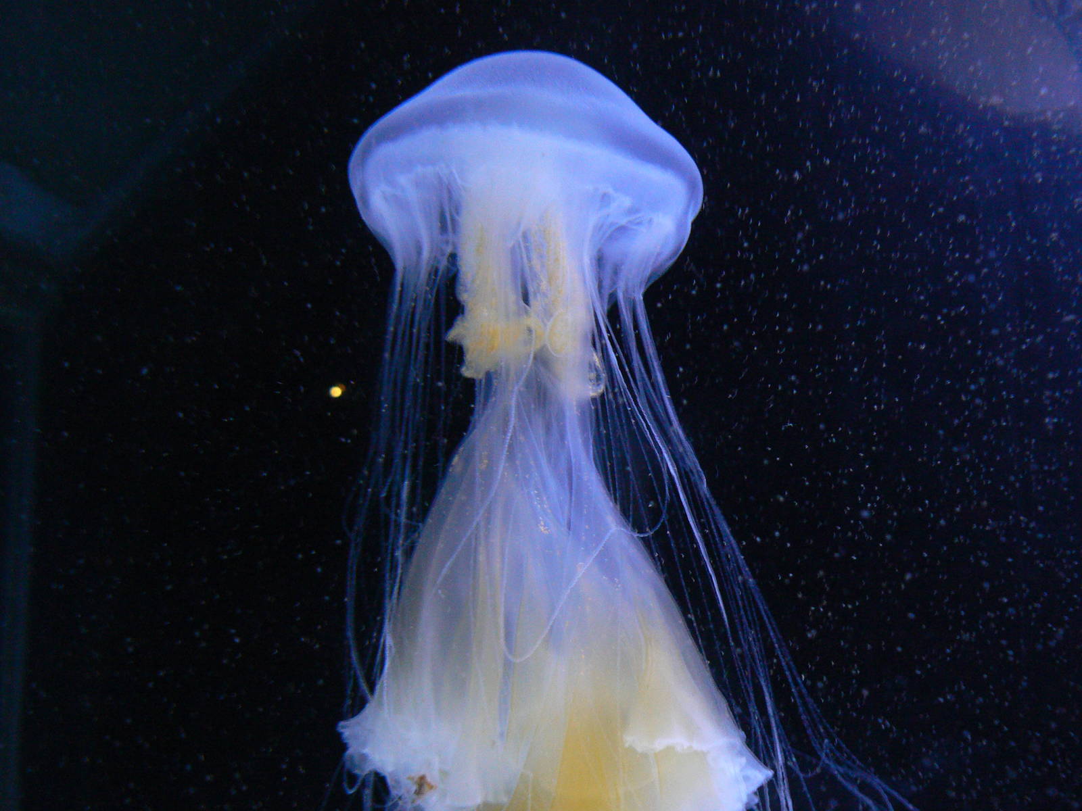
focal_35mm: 36
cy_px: 406
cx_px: 541
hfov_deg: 51.4
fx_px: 1125
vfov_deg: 39.7
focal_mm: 6
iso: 200
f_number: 2.8
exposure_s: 1/13
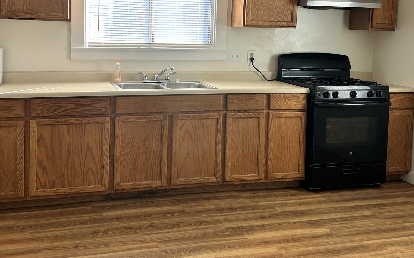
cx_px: 185
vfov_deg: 31.3
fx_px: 451
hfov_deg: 49.2
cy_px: 56
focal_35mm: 40
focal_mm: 6.86
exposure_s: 1/169
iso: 64
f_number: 1.78
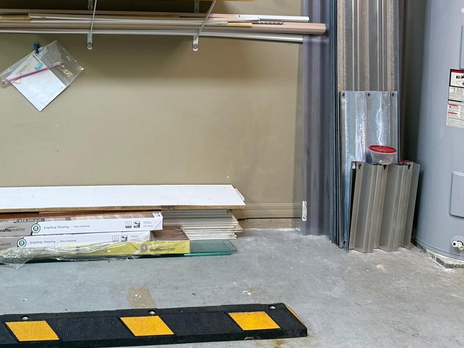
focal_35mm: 47
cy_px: 35
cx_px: 131
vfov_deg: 29.6
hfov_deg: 39.6
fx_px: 630
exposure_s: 1/60
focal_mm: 6.76
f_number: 1.78
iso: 125
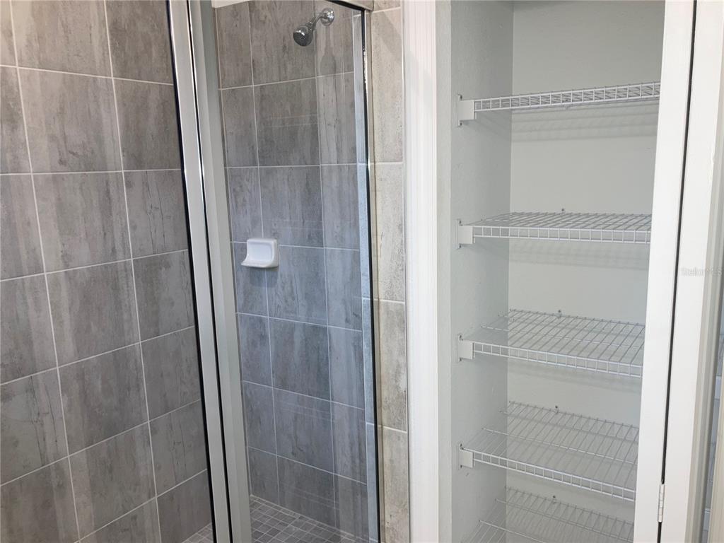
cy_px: 272
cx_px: 362
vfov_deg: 49.7
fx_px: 586
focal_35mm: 28
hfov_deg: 63.4
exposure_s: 1/19
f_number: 1.8
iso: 20
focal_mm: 3.99
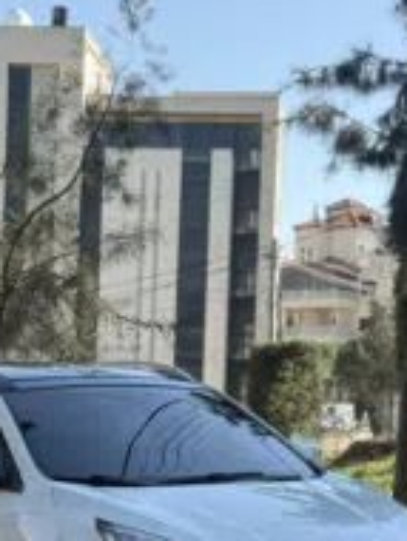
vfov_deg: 19.2
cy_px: 427
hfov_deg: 14.7
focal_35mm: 101
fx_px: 1580
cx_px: 139
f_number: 1.78
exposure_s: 1/2667
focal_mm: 6.76
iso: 80
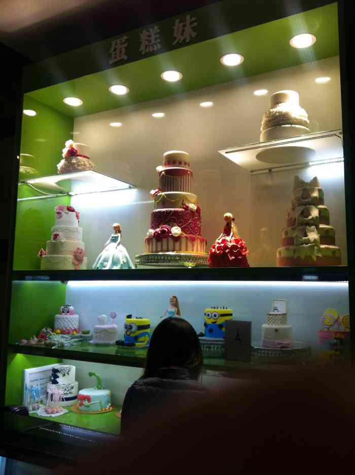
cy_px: 238
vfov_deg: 52.7
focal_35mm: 35
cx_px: 178
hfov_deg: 40.6
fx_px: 480
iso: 100
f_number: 2.8
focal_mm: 3.85
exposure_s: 1/60
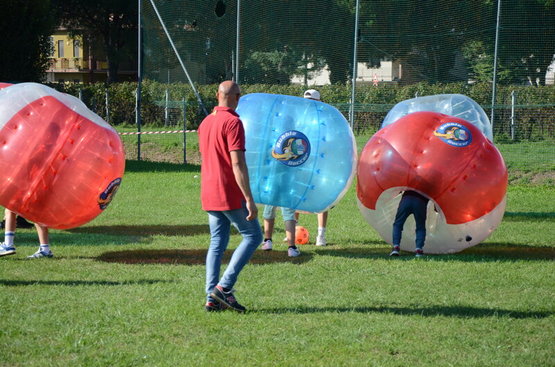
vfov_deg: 13.7
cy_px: 184
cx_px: 278
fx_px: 1522
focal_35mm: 99
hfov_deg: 20.7
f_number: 5.3
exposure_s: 1/320
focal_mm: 66
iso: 100
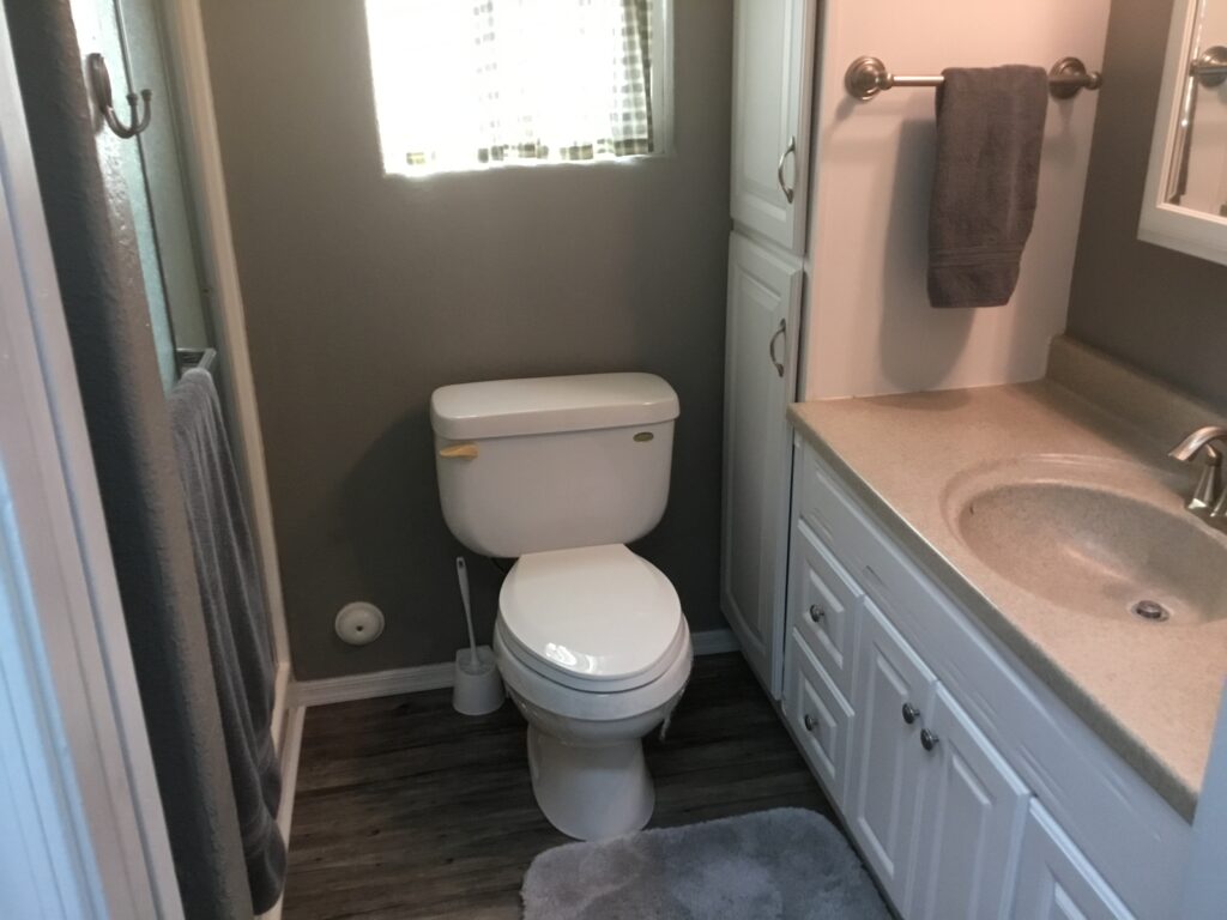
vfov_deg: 45.4
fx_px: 1099
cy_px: 460
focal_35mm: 31
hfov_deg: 58.4
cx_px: 614
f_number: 2.4
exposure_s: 1/30
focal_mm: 3.3
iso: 125
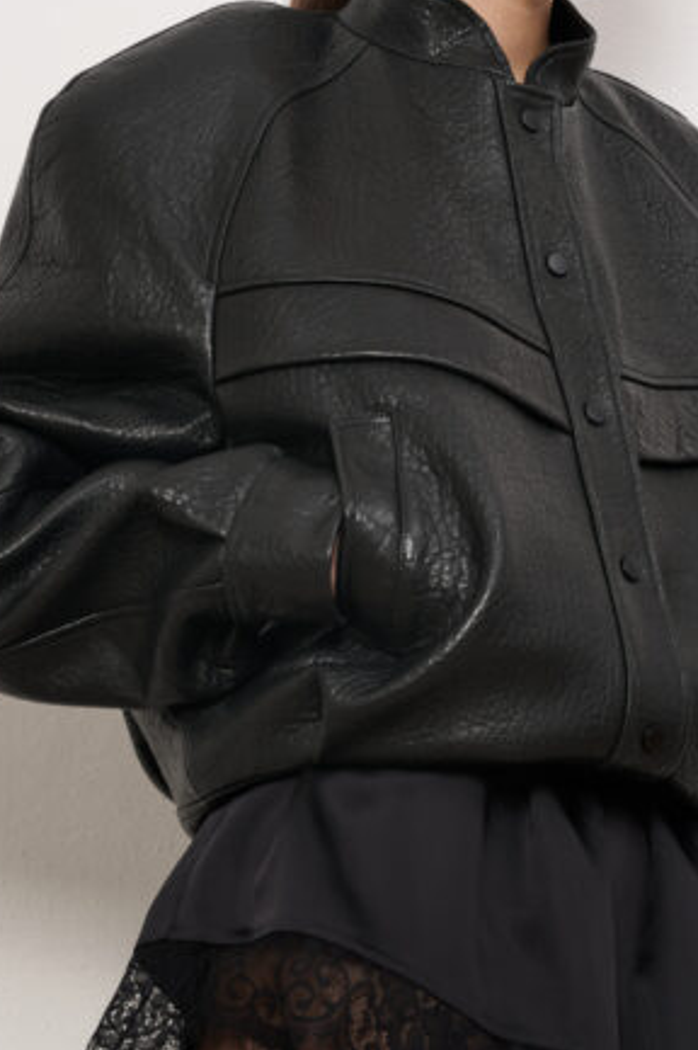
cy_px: 404
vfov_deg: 17.8
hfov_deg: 11.9
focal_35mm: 115
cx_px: 517
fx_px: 3350
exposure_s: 1/125
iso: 160
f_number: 8
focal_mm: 70
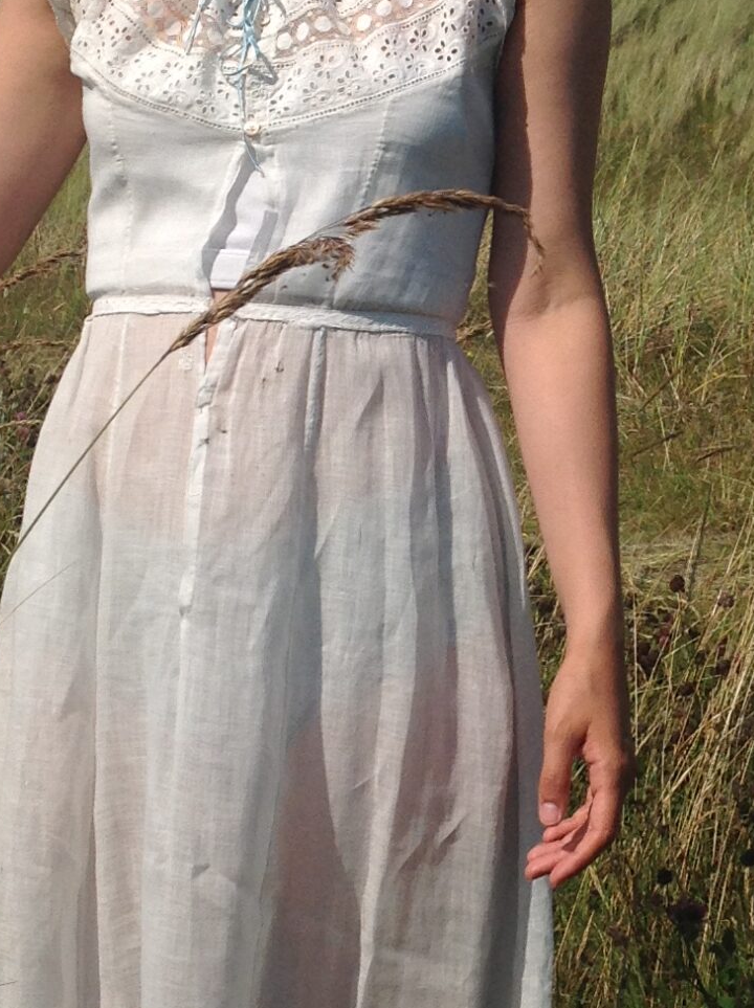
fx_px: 2706
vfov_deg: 21.1
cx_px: 602
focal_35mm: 93
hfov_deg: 15.8
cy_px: 412
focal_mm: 4.28
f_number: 2.4
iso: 64
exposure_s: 1/6061
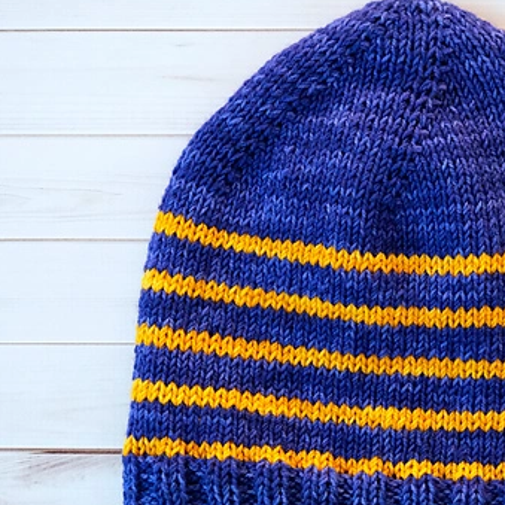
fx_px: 1485
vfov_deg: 19.3
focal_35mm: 90
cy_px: 285
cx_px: 401
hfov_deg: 19.1
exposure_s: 1/110
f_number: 4
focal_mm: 37.6
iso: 5000
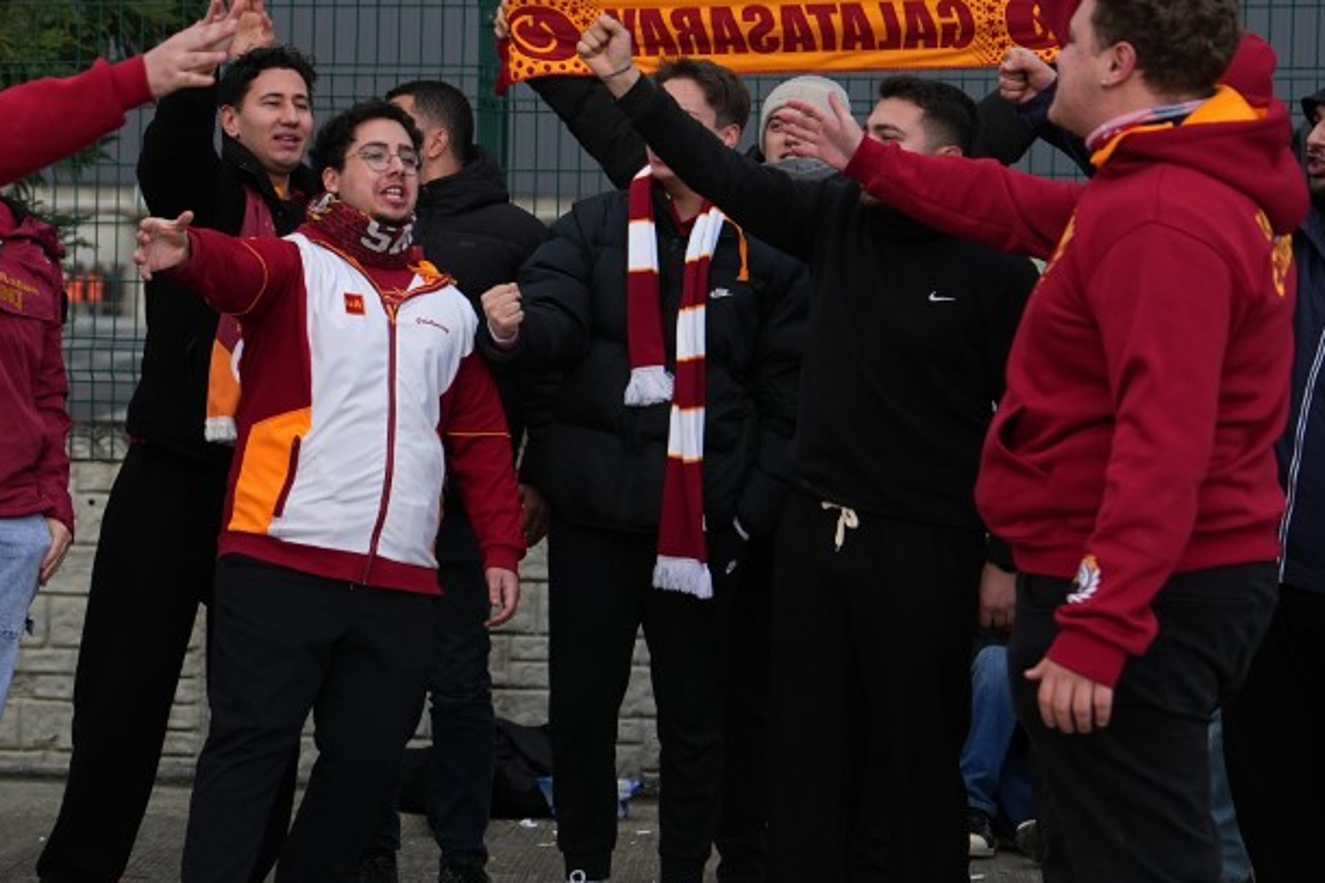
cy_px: 440
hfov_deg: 18.3
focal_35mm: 111
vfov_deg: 12.3
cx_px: 315
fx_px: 4085
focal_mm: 65
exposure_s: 1/2000
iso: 320
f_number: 3.5
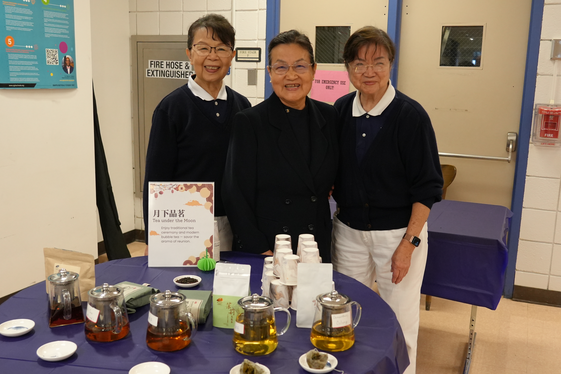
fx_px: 561
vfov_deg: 36.9
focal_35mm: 36
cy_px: 187
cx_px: 280
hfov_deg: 53.1
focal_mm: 24
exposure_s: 1/160
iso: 3200
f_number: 4
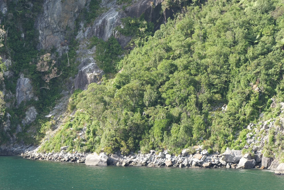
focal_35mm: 152
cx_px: 142
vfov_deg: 9.0
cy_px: 95
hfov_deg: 13.5
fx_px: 1199
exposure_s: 1/200
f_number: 5.3
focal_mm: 152
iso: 320
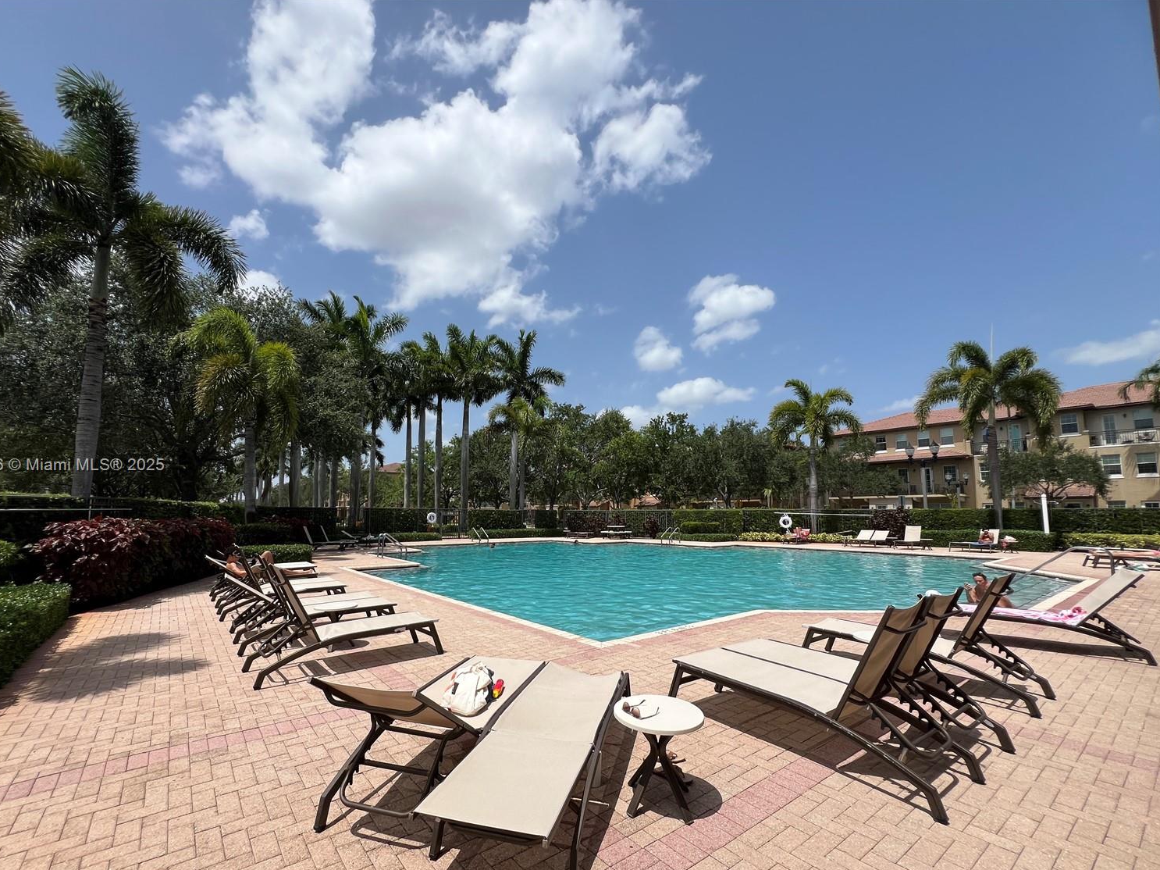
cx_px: 539
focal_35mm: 14
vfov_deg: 85.5
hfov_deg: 101.9
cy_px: 466
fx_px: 469
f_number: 1.8
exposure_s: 1/2273
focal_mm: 1.57
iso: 32
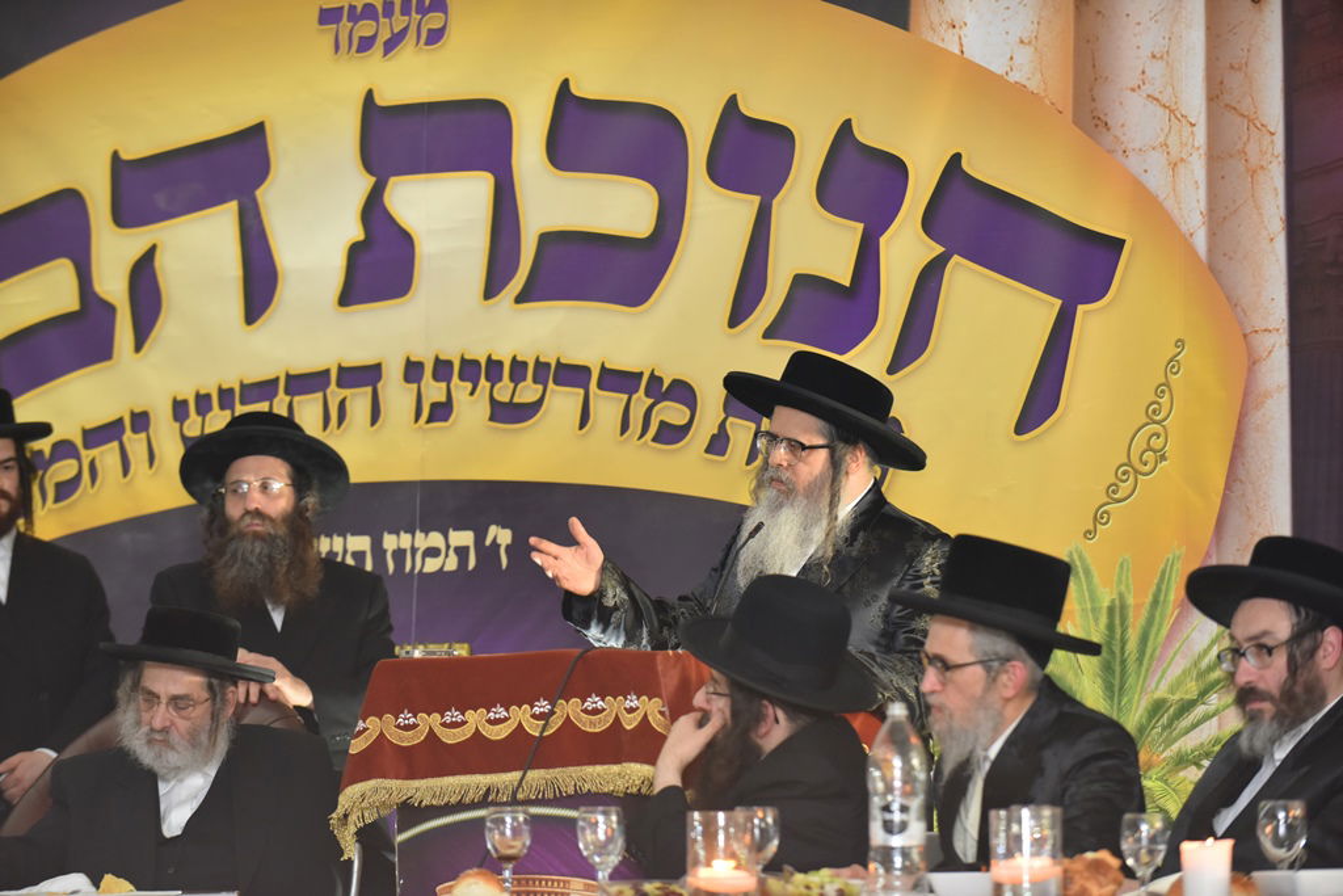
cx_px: 672
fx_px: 5783
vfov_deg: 8.9
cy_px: 448
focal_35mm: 155
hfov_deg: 13.2
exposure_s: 1/100
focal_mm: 155
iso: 1600
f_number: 3.2
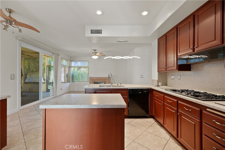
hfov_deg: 96.7
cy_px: 75
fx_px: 100
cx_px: 112
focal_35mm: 16
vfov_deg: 73.8
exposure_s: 1/15
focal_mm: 16
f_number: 4
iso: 1250
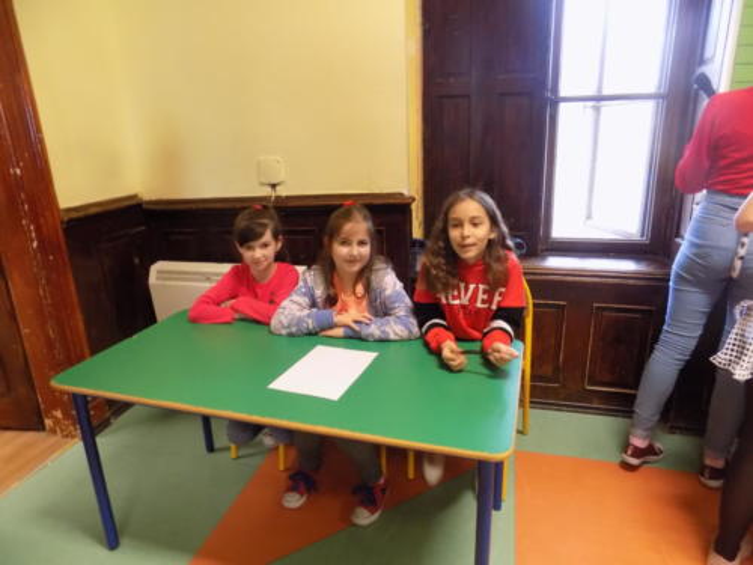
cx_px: 376
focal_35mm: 23
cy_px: 282
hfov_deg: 73.9
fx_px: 500
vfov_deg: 58.9
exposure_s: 1/13
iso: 400
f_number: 3.1
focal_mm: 4
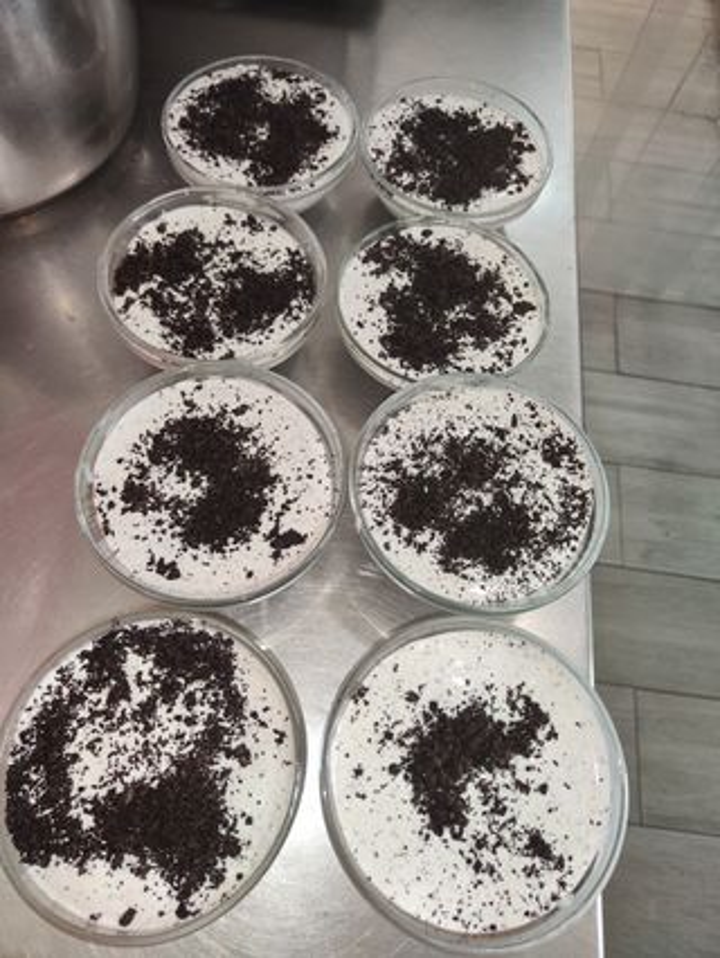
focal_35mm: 24
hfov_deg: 56.9
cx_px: 360
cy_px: 479
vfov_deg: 71.6
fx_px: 665
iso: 94
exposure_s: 1/100
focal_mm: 5.59
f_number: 1.88
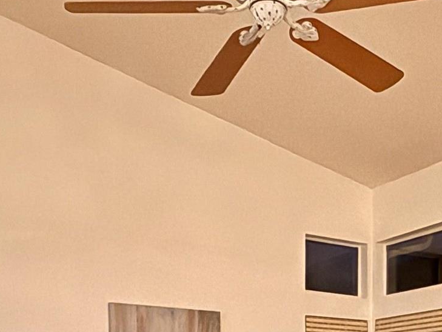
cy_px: 458
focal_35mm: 59
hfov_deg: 32.1
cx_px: 326
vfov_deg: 21.8
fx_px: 753
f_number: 2.2
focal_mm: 2.22
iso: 1250
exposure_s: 1/40
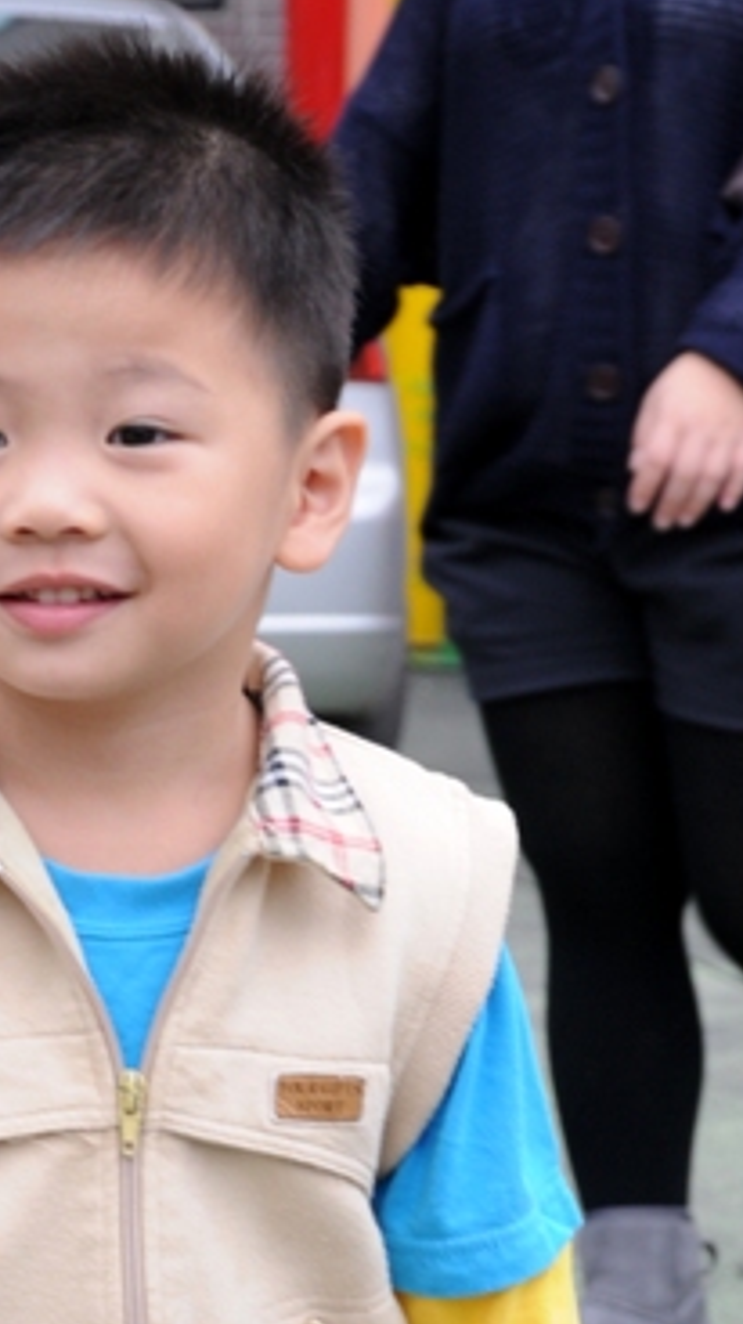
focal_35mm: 171
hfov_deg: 7.0
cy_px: 1342
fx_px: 5999
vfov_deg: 12.4
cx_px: -121
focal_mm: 50
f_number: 7.1
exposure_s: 1/160
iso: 400
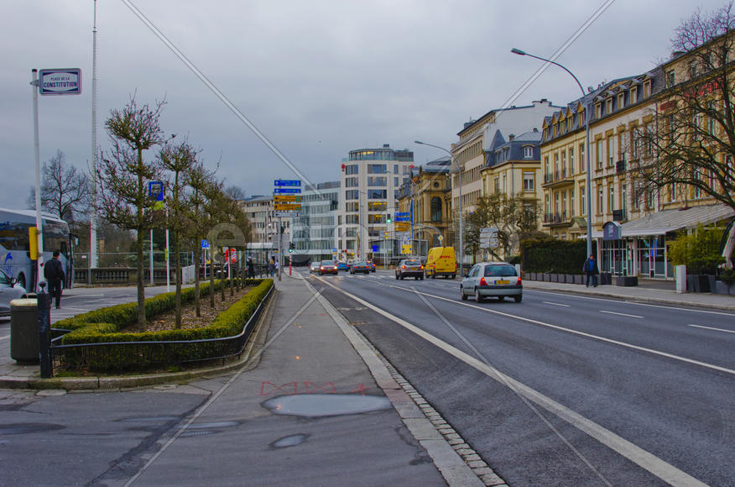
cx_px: 368
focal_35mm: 42
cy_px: 244
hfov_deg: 46.5
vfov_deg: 31.7
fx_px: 856
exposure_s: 1/125
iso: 320
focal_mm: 28
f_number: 5.6
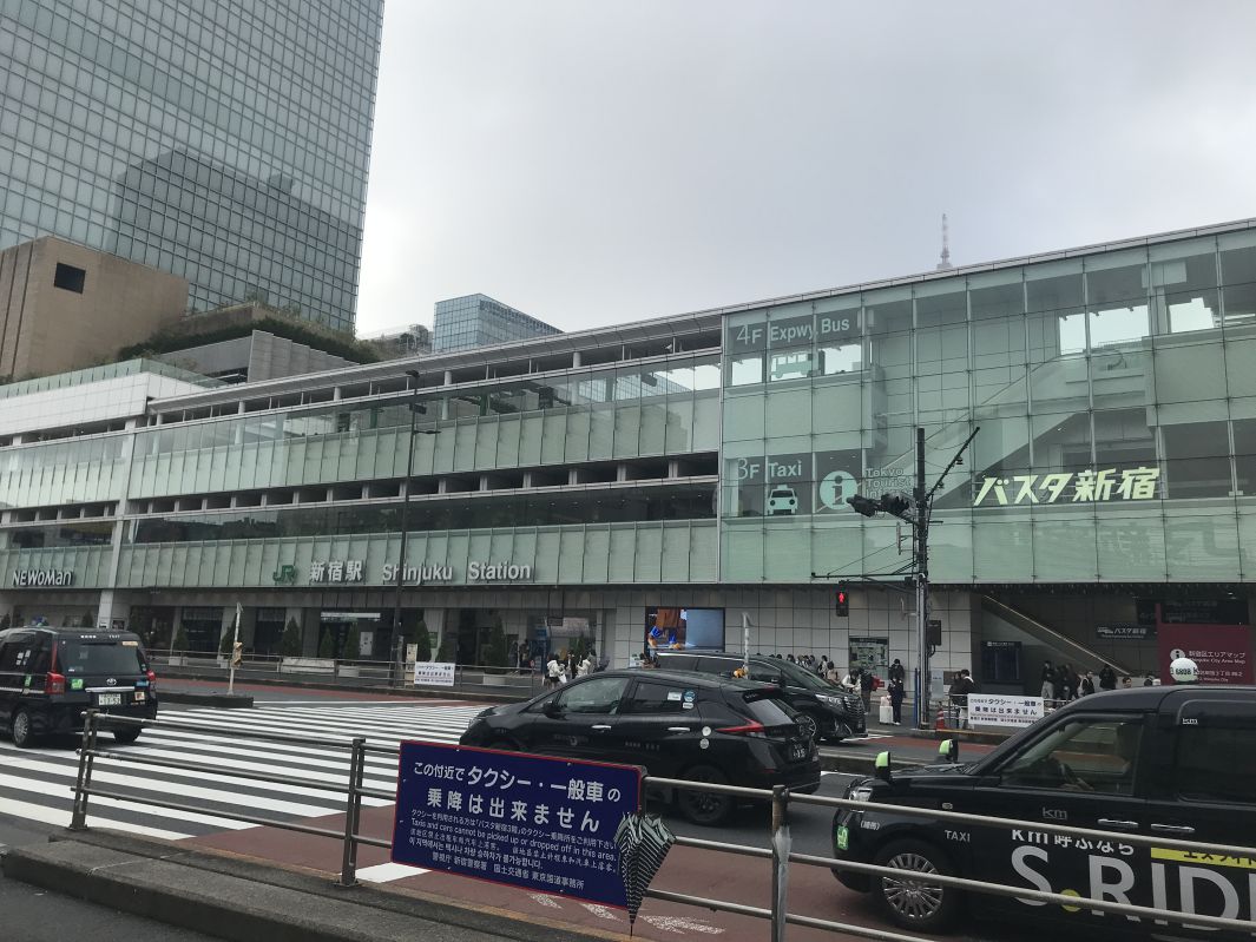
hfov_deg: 63.4
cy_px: 471
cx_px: 628
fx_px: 1016
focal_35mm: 28
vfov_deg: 49.8
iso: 20
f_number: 1.8
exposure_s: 1/1570
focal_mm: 3.99
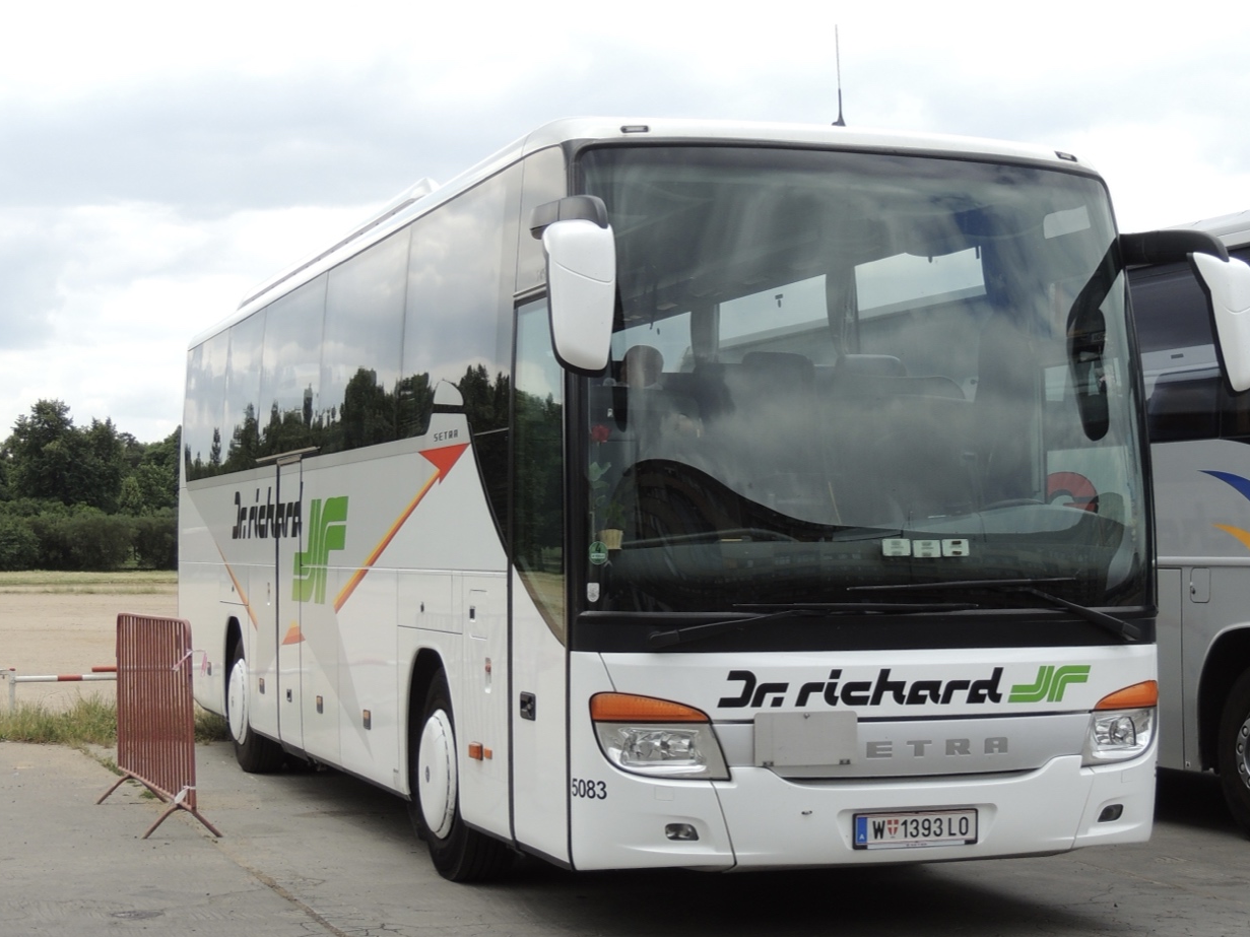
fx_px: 2094
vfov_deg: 25.2
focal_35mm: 58
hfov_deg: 33.2
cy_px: 453
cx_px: 716
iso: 100
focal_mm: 8.9
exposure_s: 1/500
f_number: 3.6
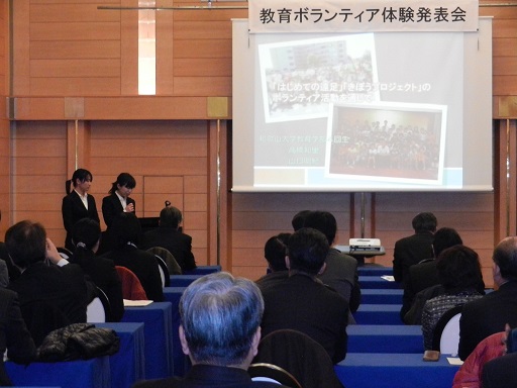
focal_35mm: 91
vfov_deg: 16.2
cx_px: 258
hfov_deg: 21.5
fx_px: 1359
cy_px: 194
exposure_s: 1/30
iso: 560
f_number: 4.9
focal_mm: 16.3
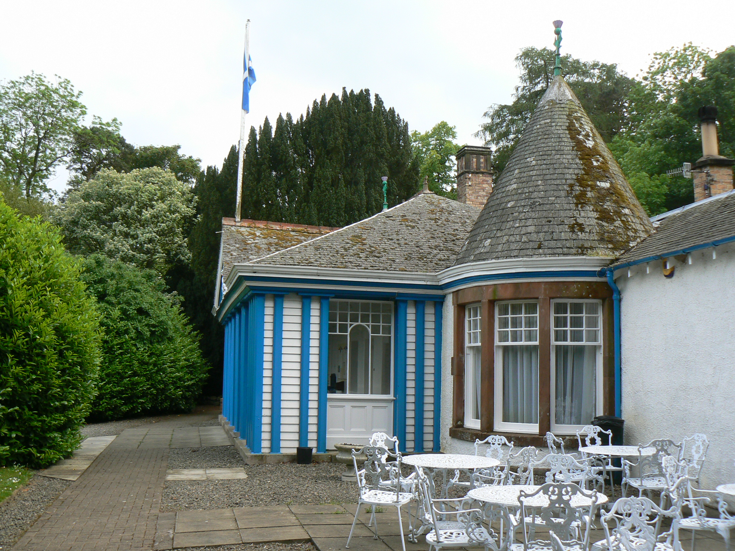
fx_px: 764
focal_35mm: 36
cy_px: 276
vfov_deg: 39.7
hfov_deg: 51.4
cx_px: 368
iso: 80
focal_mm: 6
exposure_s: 1/100
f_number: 5
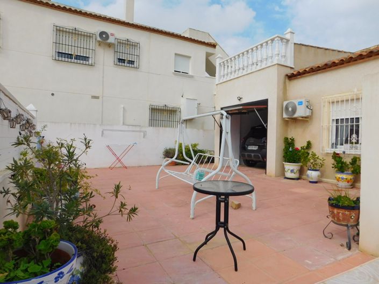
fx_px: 252
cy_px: 142
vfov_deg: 58.8
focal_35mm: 23
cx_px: 190
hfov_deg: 74.0
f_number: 6
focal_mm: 4
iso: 125
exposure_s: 1/640
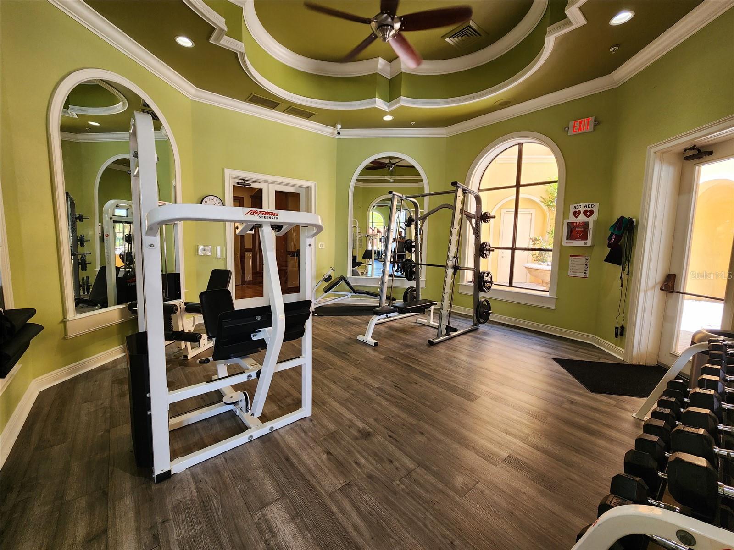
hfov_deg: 106.2
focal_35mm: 13
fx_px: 276
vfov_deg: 89.9
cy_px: 275
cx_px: 367
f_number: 2.2
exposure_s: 1/60
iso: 80
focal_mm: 2.2
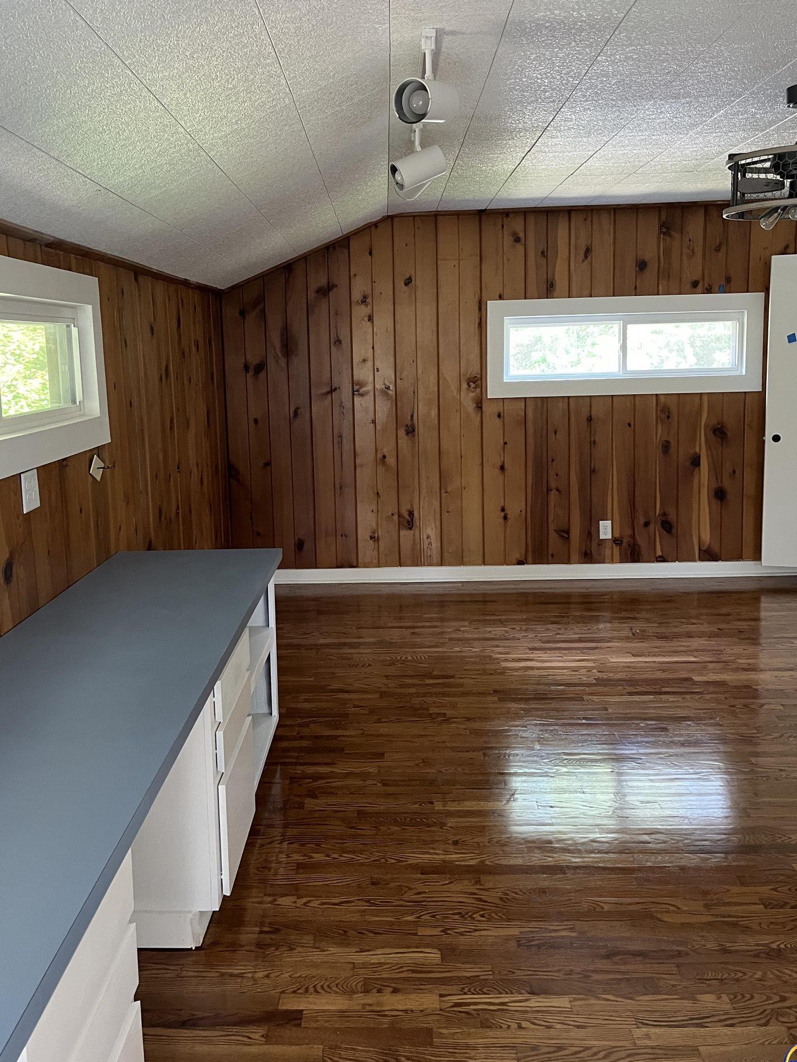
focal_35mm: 31
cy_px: 460
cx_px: 363
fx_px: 952
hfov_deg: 45.4
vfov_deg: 58.1
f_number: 1.6
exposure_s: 1/60
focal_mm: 5.1
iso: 250
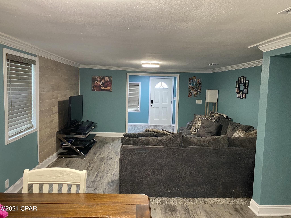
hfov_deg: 67.3
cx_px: 146
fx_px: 219
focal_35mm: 26
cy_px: 109
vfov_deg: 53.1
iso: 400
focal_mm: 4.25
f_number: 1.8
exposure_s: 1/60
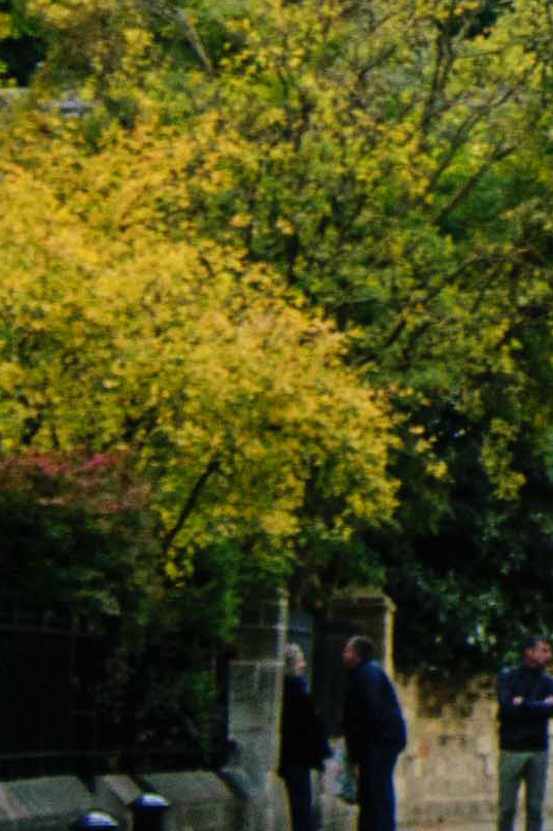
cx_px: 1923
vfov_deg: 7.6
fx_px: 6177
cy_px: -405
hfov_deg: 4.8
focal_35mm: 268
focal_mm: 24
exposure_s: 1/800
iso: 200
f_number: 3.8
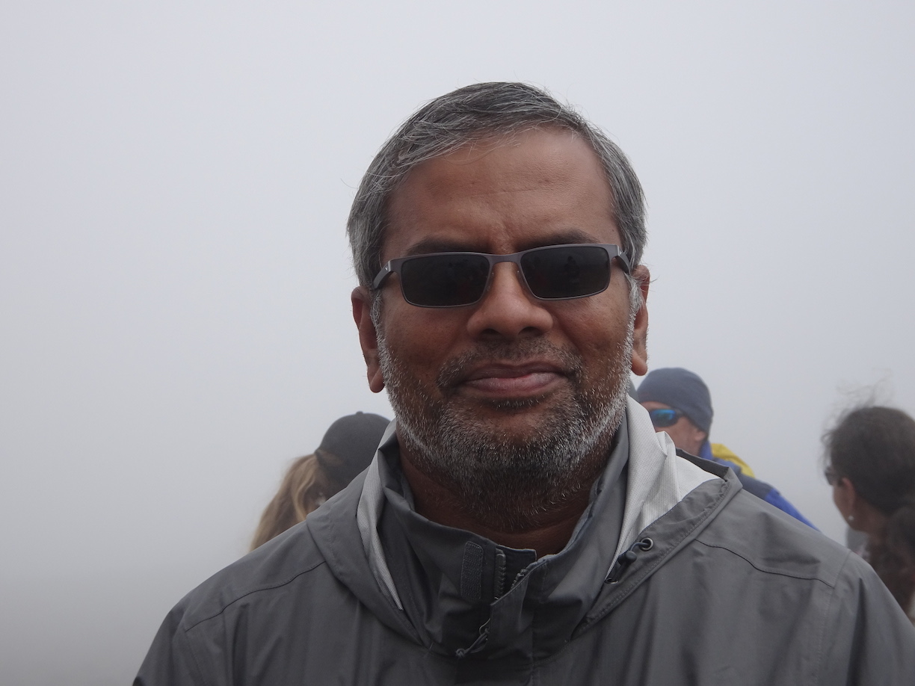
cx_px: 458
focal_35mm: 93
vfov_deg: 15.9
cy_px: 343
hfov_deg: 21.1
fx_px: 2458
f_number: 5
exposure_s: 1/500
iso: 80
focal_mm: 15.92
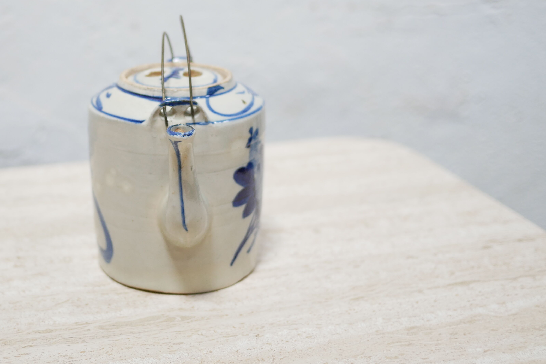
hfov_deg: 33.0
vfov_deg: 22.5
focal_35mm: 60
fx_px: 910
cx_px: 168
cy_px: 113
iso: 250
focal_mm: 20
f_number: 1.7
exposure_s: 1/60
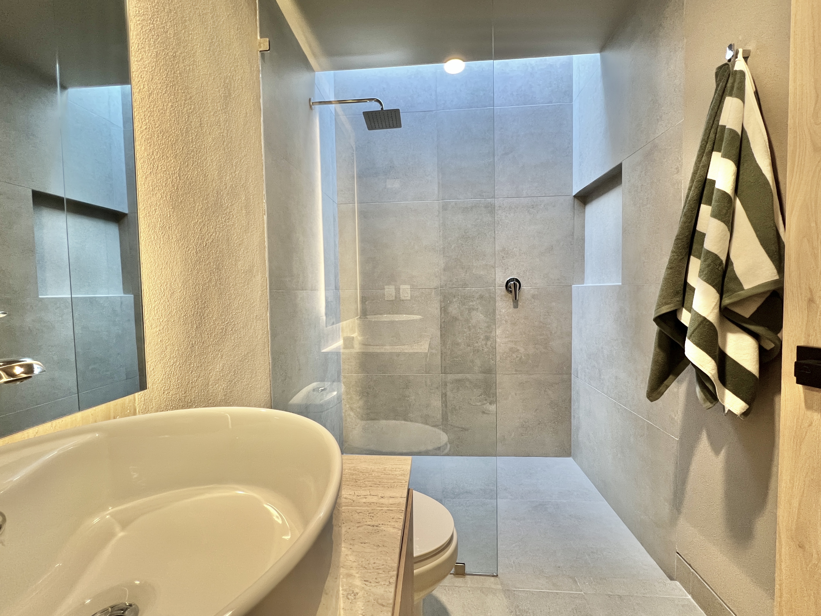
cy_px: 308
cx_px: 410
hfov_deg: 106.2
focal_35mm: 13
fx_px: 308
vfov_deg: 89.9
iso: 250
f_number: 1.8
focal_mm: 1.57
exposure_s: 1/60
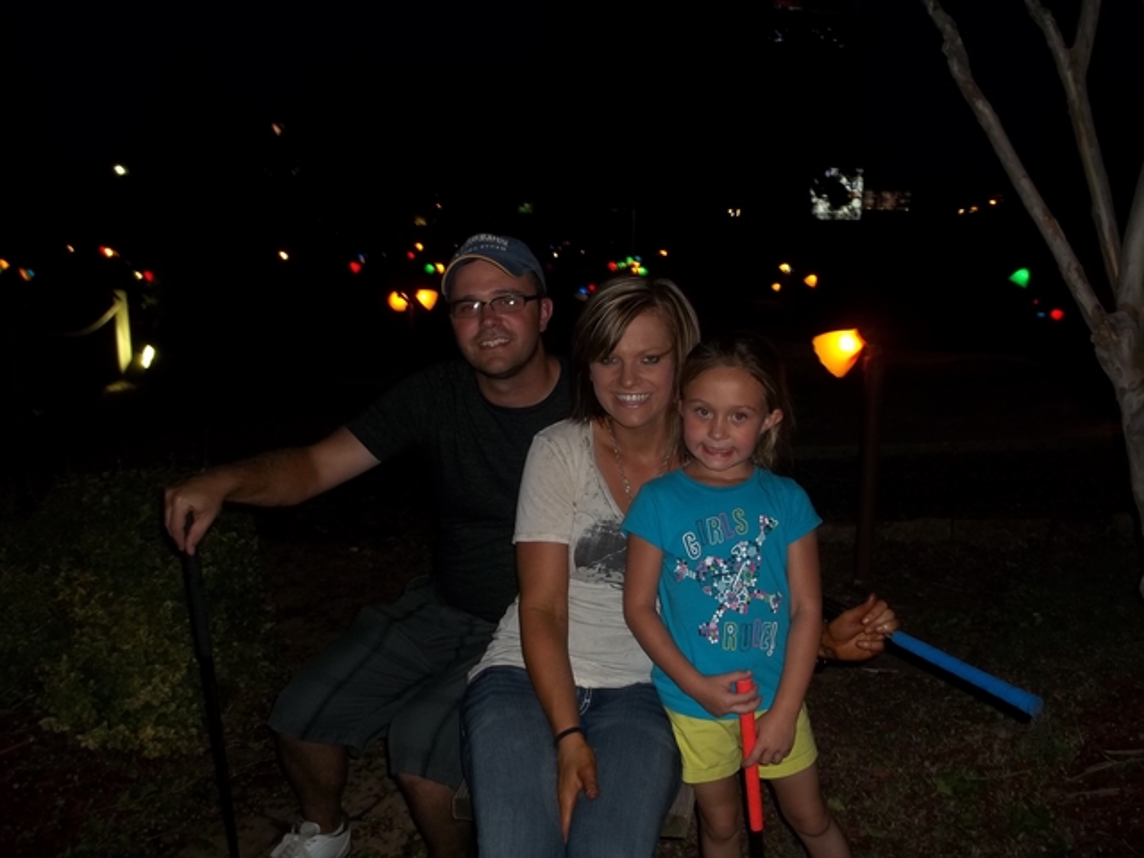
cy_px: 429
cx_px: 572
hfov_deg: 55.4
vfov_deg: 42.9
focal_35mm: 33
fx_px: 1091
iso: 64
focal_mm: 5.9
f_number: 3.3
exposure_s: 1/30
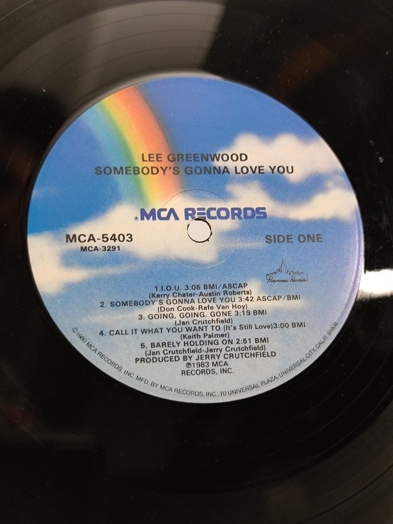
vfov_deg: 39.7
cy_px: 262
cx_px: 196
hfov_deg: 30.3
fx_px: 727
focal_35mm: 48
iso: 477
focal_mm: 6.72
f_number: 1.69
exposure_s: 1/60
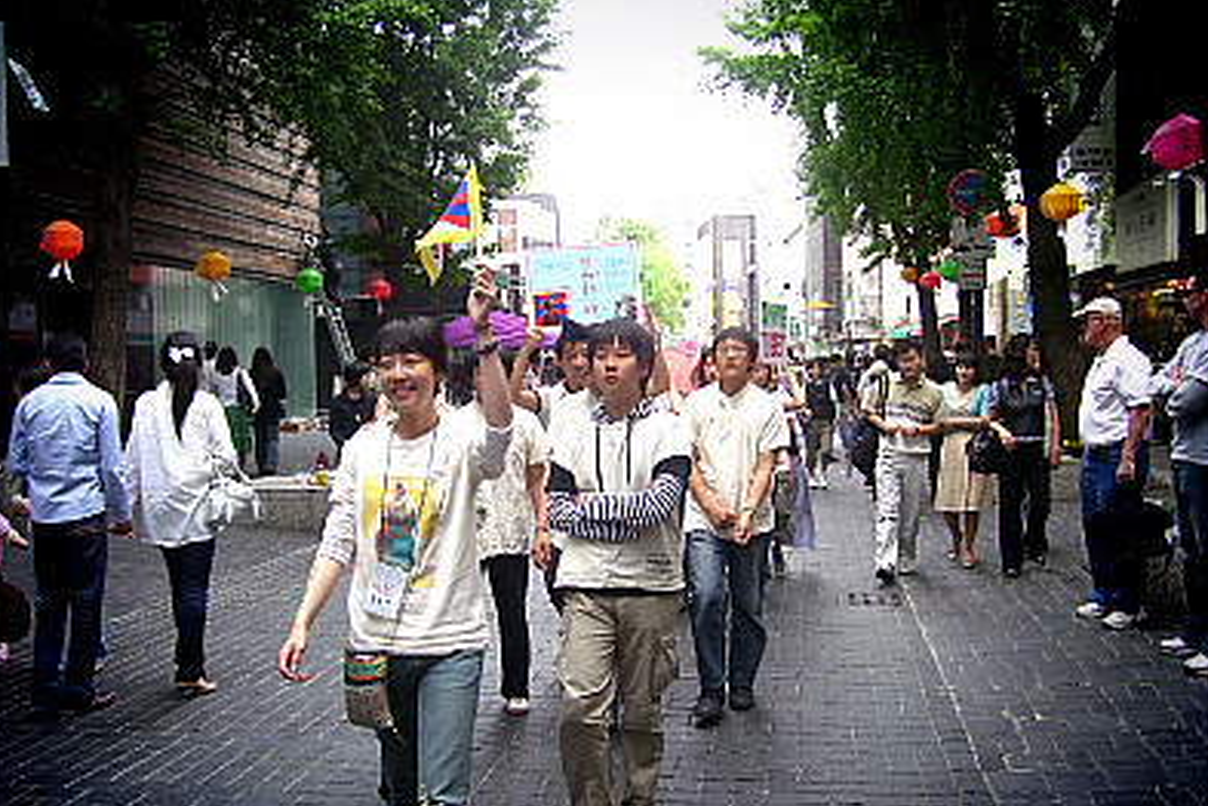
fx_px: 1208
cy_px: 409
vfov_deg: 36.9
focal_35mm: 36
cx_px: 599
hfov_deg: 53.1
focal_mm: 5.6
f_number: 2.7
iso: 80
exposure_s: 1/180
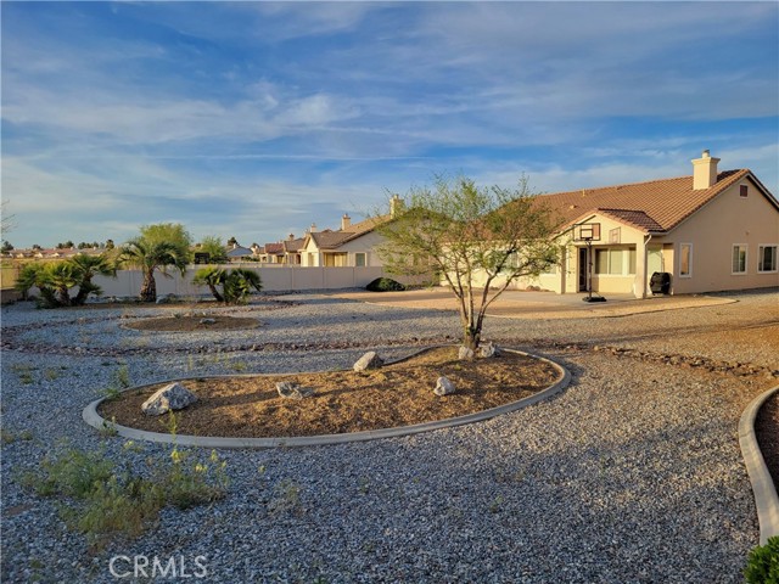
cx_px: 390
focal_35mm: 26
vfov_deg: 53.1
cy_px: 292
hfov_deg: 67.3
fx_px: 585
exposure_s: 1/917
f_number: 1.8
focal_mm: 5.4
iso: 40
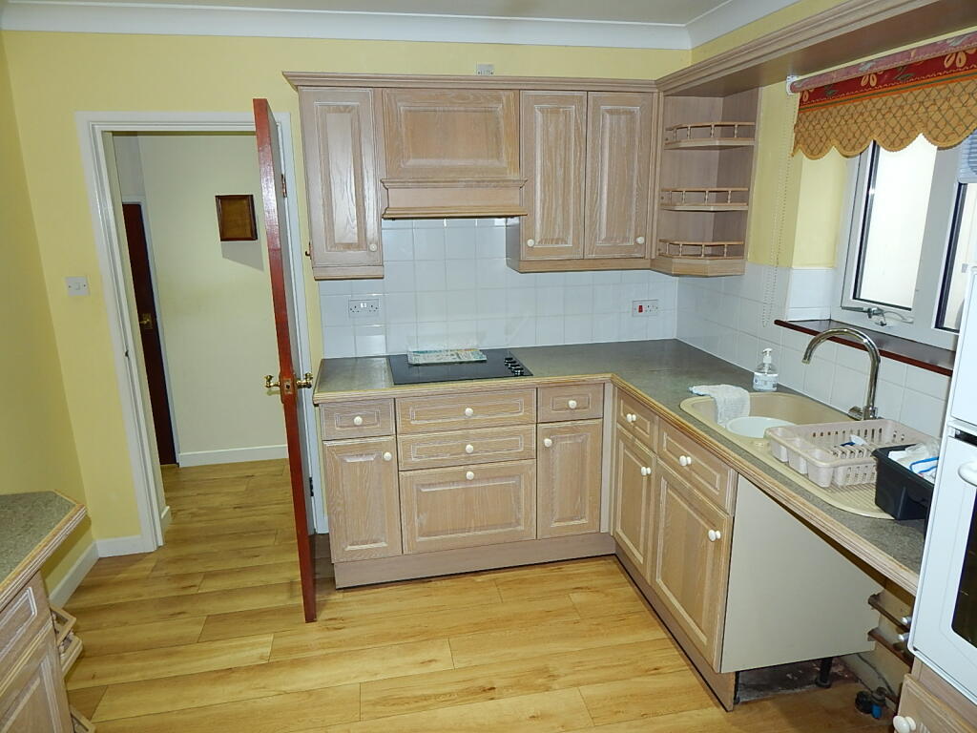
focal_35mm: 22
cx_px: 488
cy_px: 366
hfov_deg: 76.4
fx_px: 621
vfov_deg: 61.1
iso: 125
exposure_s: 1/30
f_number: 3
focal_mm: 4
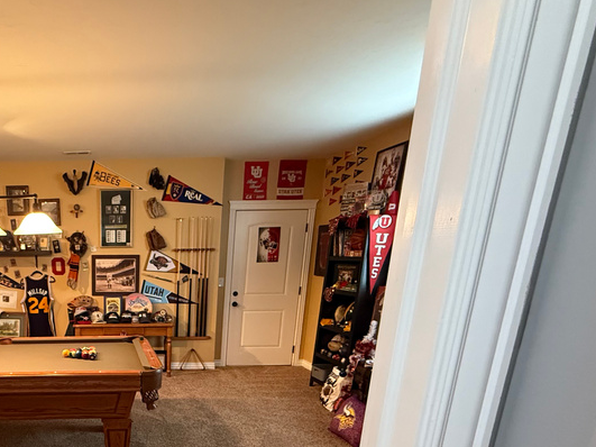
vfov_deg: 46.9
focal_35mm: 27
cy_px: 391
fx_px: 465
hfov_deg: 59.1
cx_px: 101
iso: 640
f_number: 2.2
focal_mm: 2.22
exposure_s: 1/60
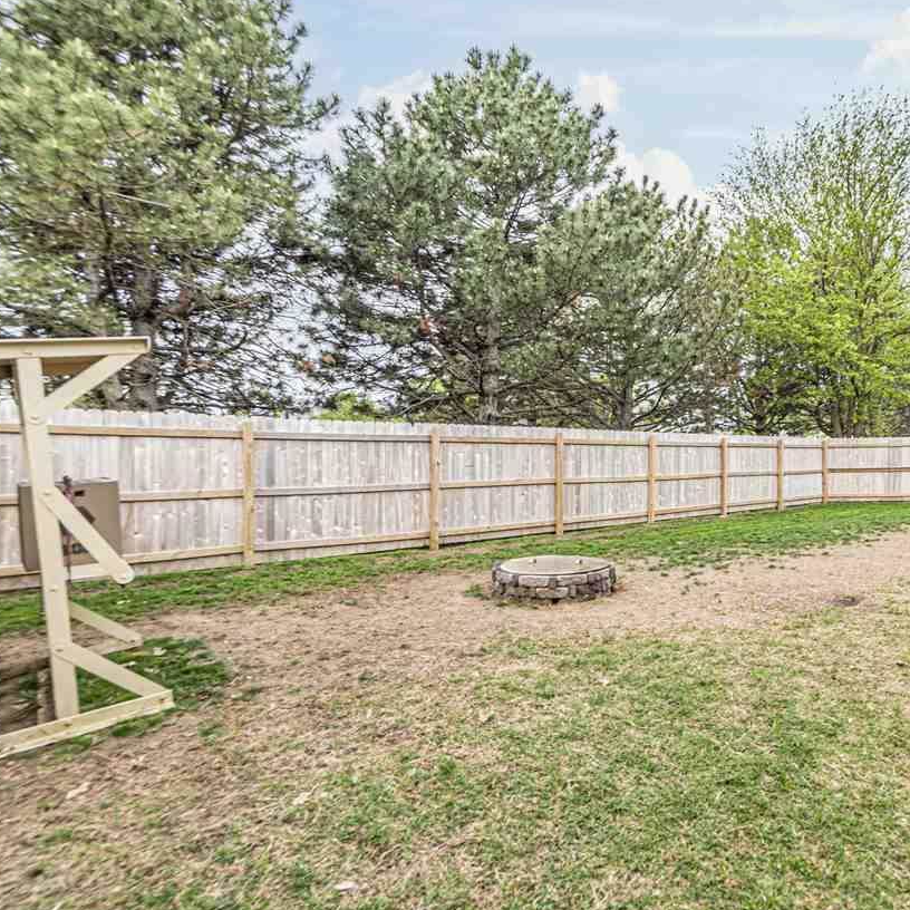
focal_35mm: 20
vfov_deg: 74.8
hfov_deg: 72.0
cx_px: 626
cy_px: 444
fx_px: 595
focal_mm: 10
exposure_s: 1/80
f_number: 6.3
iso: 100
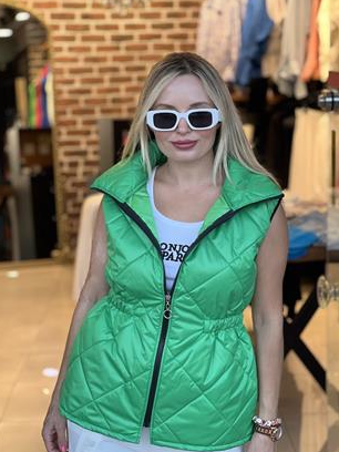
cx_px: 188
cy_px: 248
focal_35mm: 88
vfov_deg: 22.2
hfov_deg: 16.8
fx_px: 1149
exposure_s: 1/100
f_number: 2.8
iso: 160
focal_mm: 9
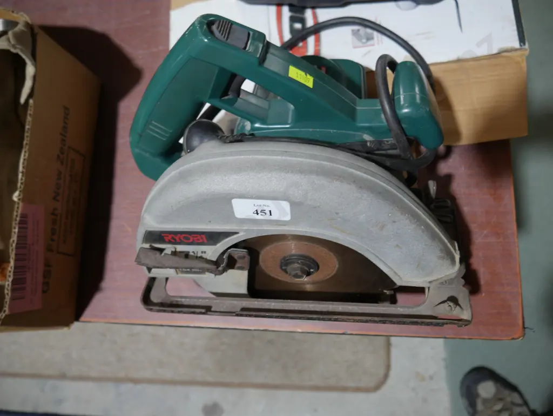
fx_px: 448
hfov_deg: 63.4
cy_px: 208
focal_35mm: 28
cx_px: 276
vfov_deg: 49.8
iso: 250
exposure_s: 1/60
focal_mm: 14
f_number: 3.5
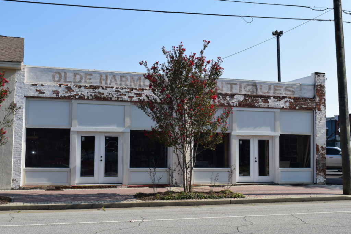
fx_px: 468
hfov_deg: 41.1
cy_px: 117
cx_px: 176
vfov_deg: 28.1
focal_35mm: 48
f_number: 11
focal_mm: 32
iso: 100
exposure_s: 1/200
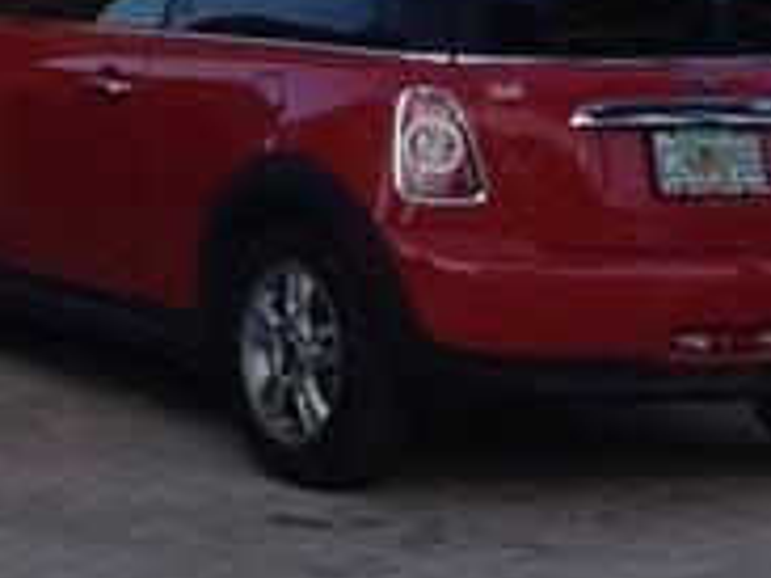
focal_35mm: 196
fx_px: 4363
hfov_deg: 9.9
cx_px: -308
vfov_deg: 7.4
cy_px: -435
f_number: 2.4
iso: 50
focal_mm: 4.28
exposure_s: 1/497
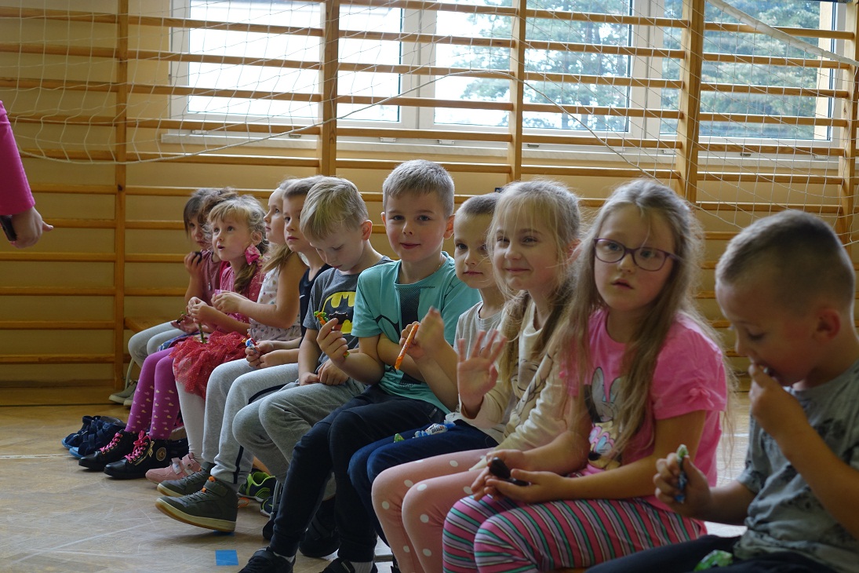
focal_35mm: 62
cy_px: 286
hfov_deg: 32.4
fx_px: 1479
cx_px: 430
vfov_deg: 21.9
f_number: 2.8
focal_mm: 22.85
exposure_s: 1/80
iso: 320
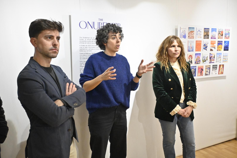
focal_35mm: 32
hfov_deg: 58.3
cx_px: 118
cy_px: 79
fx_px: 212
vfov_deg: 40.8
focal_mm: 21.5
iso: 4000
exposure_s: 1/320
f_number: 4
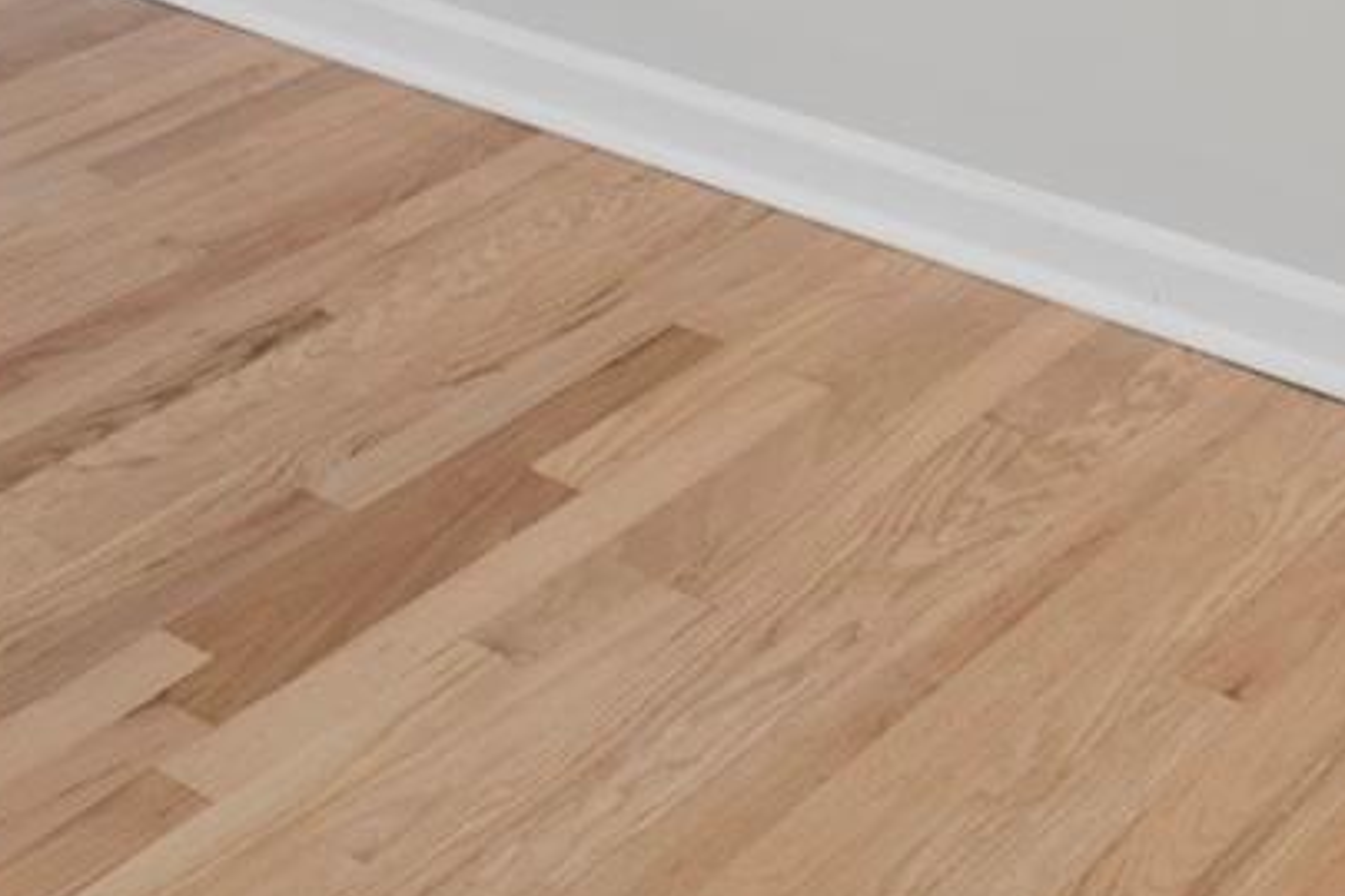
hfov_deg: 23.6
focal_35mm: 81
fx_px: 3026
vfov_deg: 13.6
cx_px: -100
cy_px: -1044
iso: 200
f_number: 8
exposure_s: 1/5
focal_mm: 16
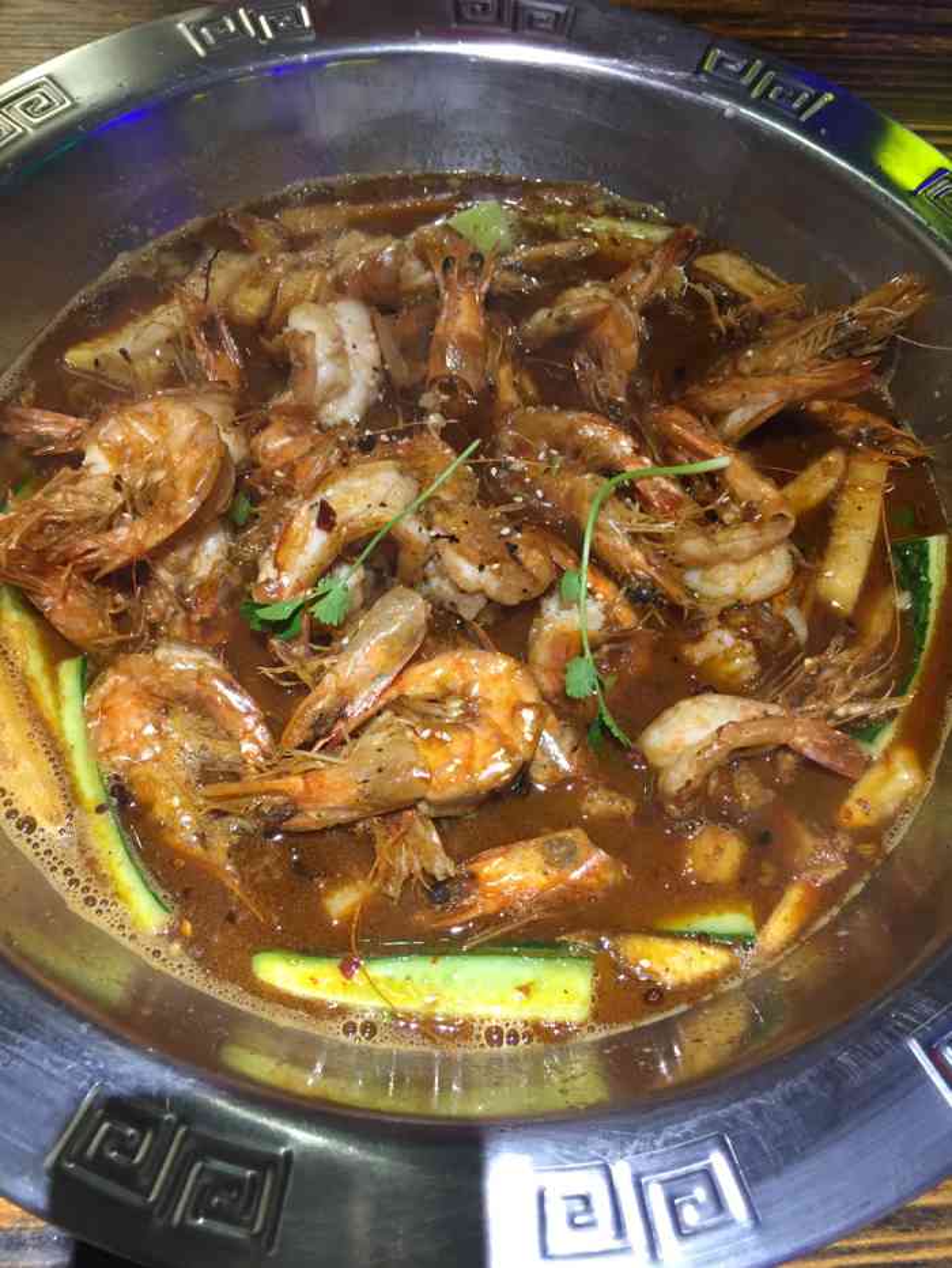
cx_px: 476
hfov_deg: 48.2
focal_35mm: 29
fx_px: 1063
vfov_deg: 61.7
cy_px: 634
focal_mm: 4.15
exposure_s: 1/33
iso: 100
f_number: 2.2
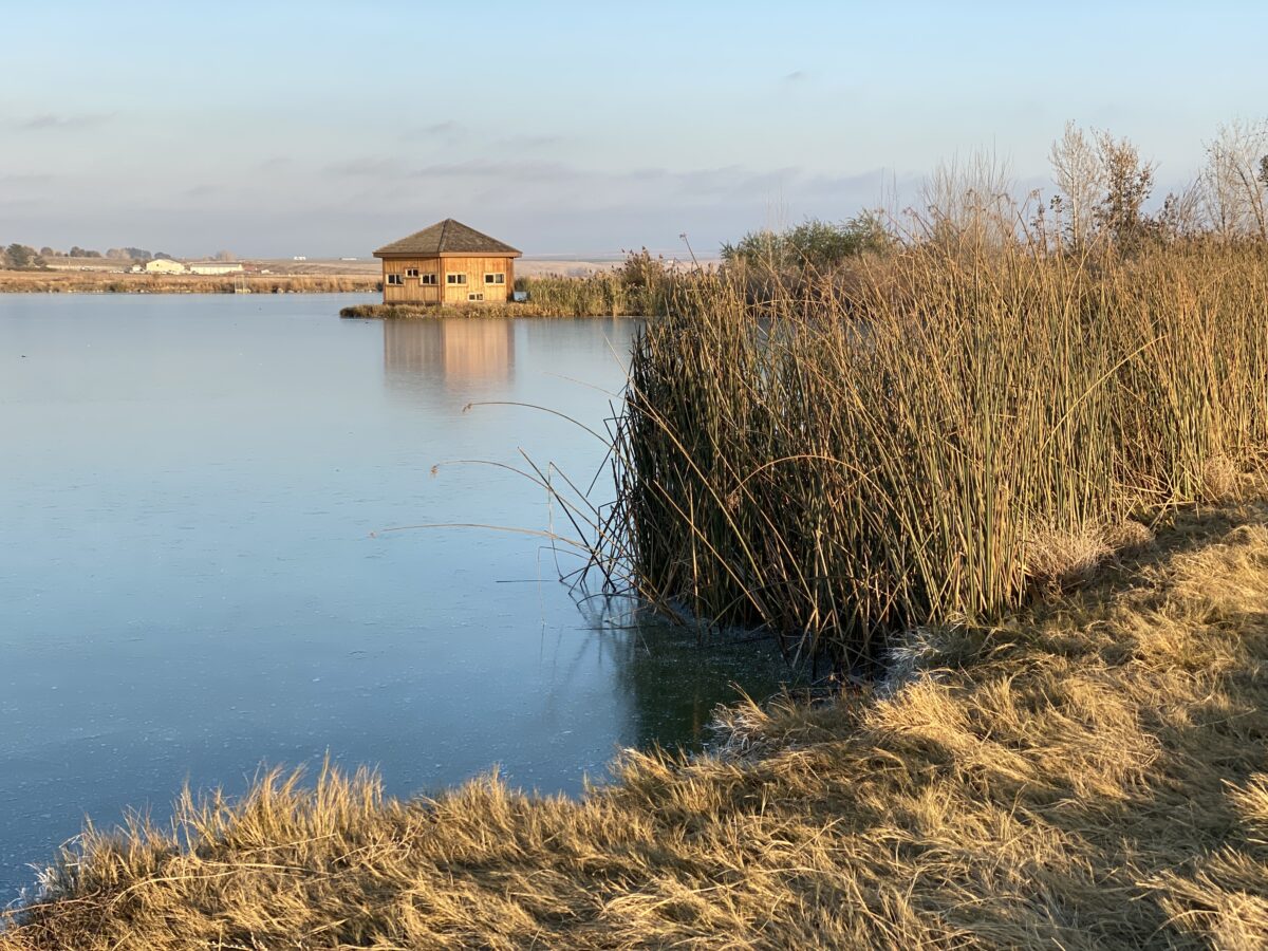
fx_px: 1905
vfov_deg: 28.0
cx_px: 634
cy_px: 476
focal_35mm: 52
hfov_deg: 36.8
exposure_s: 1/716
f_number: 2
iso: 20
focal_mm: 6
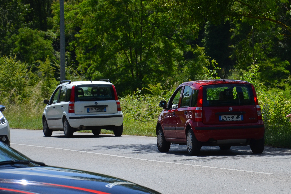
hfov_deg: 8.3
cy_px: 146
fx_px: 2003
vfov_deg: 5.5
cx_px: 226
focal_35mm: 248
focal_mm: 105
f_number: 6.3
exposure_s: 1/1600
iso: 400
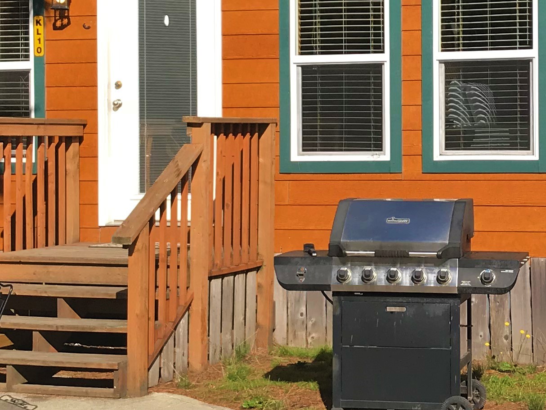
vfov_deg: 15.8
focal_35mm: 93
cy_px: 125
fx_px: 1467
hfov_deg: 20.8
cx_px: 439
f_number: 1.8
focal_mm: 3.99
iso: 20
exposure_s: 1/2179
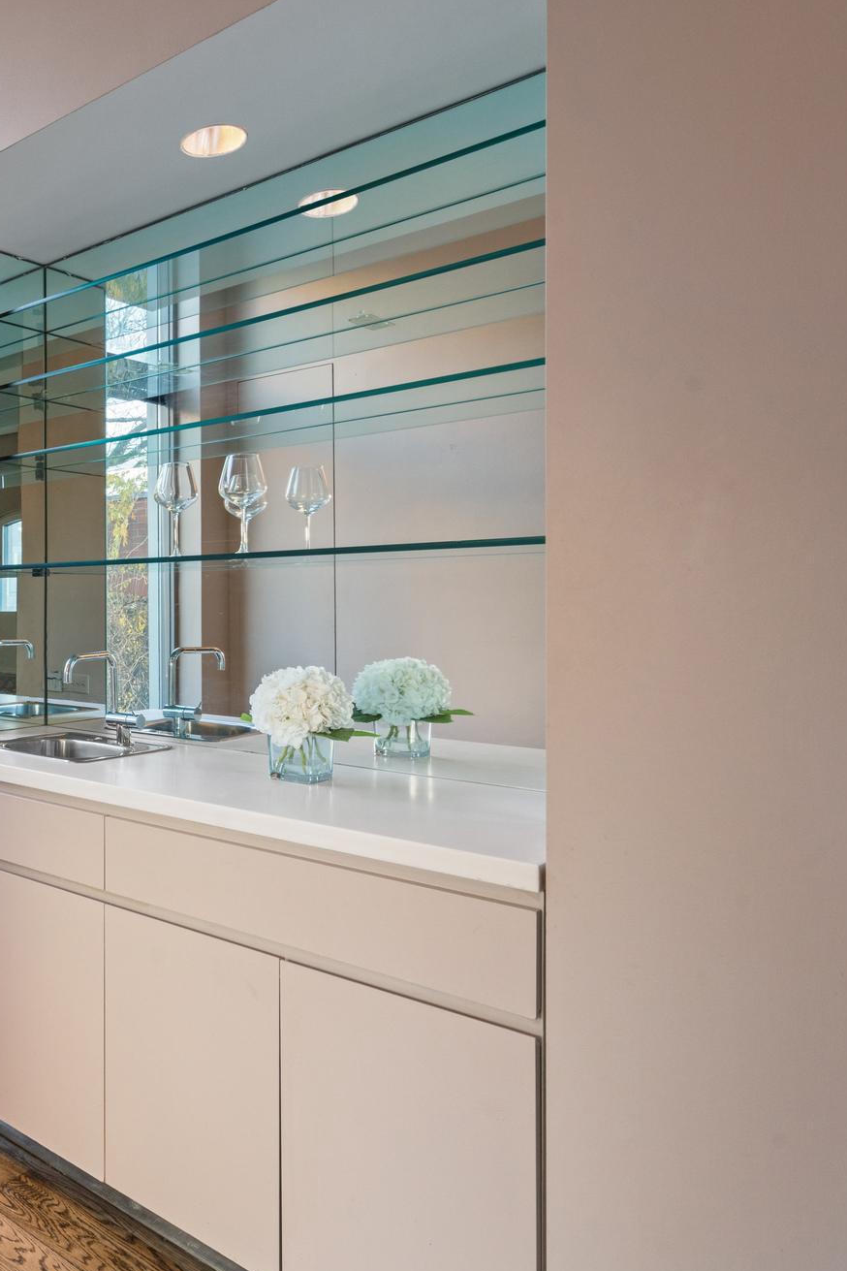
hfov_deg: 41.1
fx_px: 882
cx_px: -85
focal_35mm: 25
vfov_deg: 71.5
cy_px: 628
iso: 1000
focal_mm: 16
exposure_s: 1/8
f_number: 10
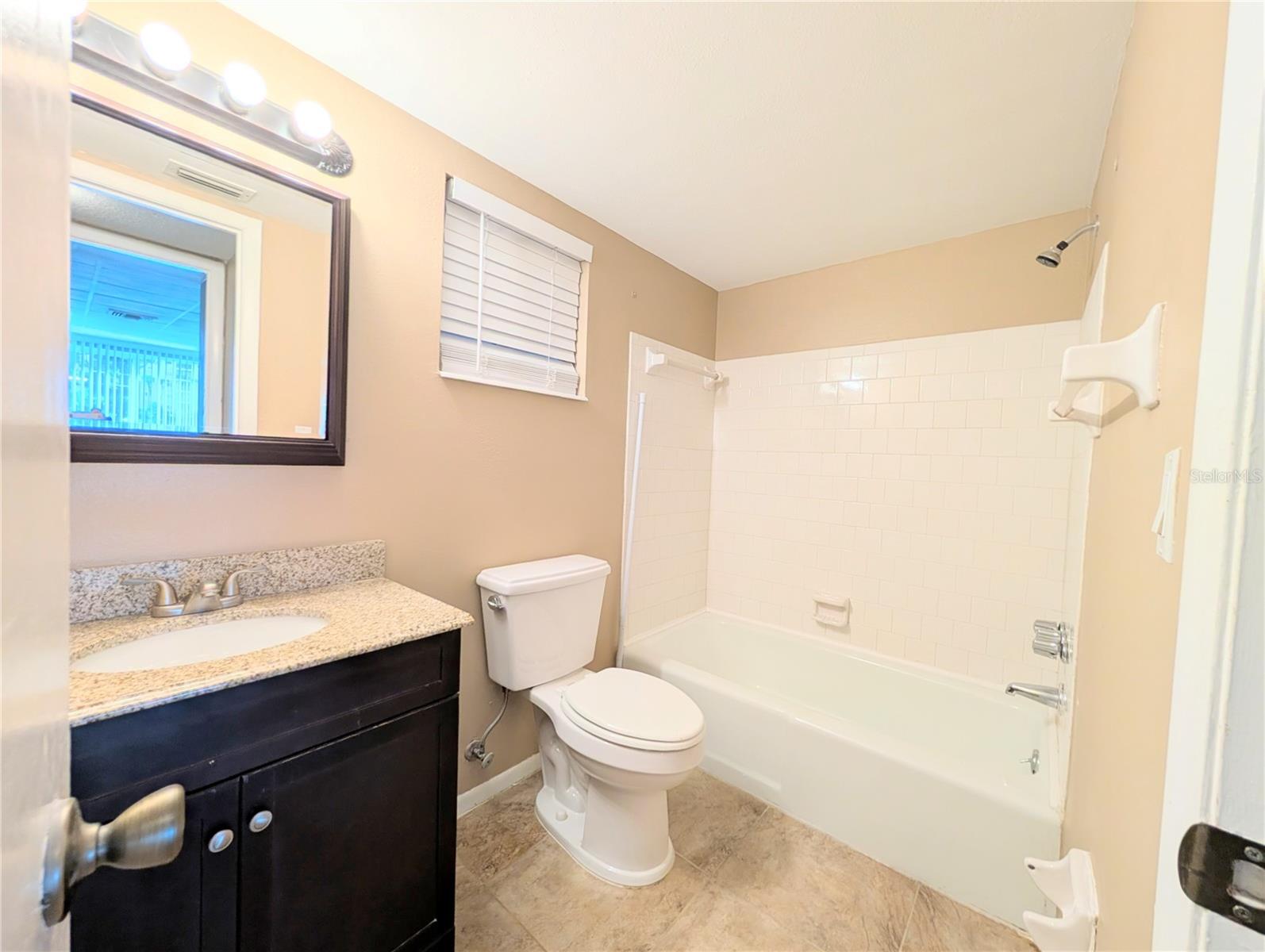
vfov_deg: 94.6
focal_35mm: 12
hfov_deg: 110.5
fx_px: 439
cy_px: 476
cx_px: 632
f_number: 1.7
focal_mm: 2.02
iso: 64
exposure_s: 1/132
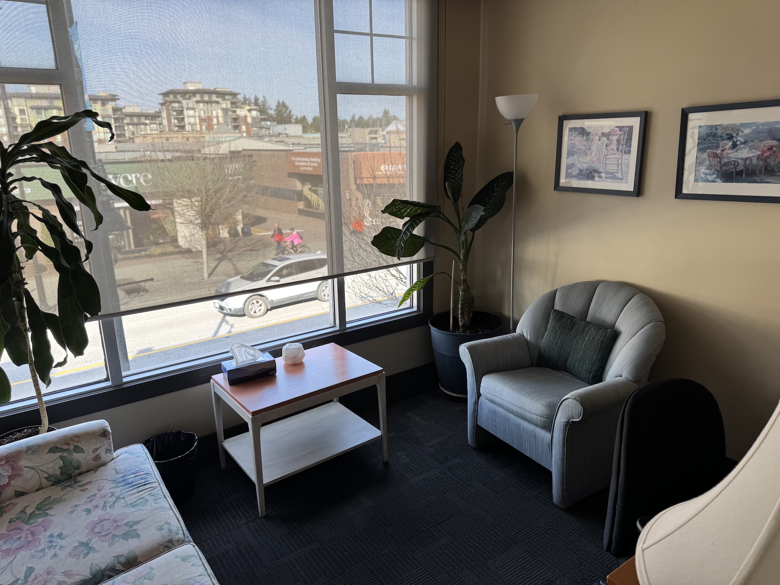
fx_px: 541
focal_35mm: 24
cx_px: 390
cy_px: 292
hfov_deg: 71.6
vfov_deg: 56.8
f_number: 1.78
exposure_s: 1/129
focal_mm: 6.76
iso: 50
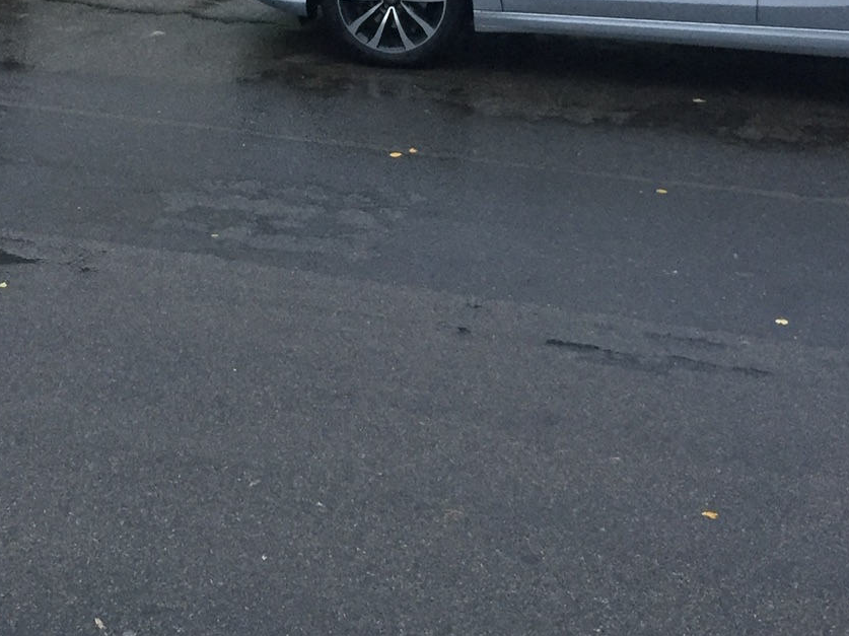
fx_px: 1741
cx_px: 294
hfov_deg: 27.3
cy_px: 61
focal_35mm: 71
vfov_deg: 20.3
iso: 200
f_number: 2.2
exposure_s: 1/33
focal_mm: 4.15
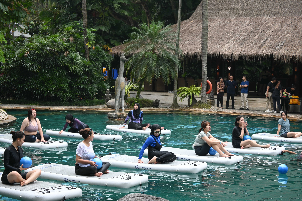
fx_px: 629
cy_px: 100
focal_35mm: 75
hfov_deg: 27.0
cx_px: 151
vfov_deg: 18.2
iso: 200
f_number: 6.3
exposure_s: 1/60
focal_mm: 50
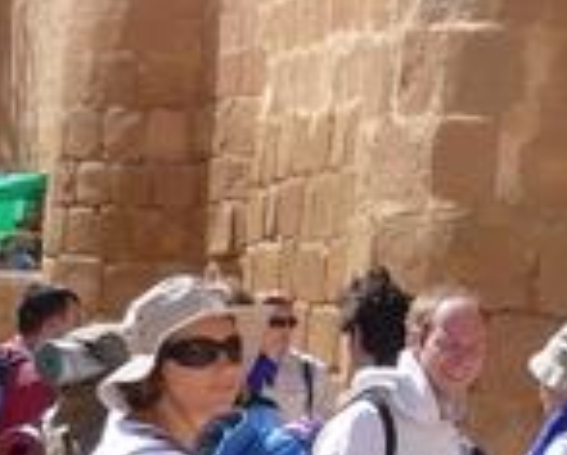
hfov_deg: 13.4
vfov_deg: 11.7
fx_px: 2184
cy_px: 505
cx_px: 995
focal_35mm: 130
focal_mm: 4.7
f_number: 3.3
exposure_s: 1/640
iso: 100
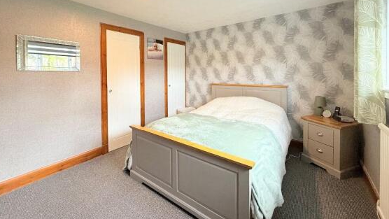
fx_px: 165
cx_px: 193
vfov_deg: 65.6
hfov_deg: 99.4
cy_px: 76
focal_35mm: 16
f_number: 2.2
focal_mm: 2.22
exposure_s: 1/100
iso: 200
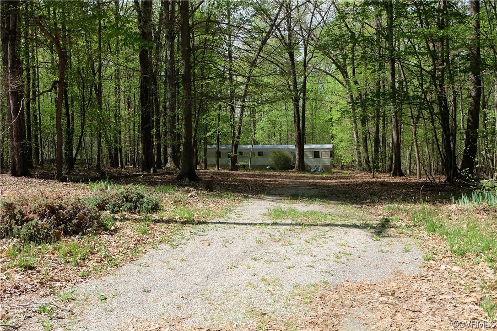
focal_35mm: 36
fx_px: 497
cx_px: 248
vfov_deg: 36.9
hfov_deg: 53.1
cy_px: 166
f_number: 7.1
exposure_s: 1/420
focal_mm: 24.3
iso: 400
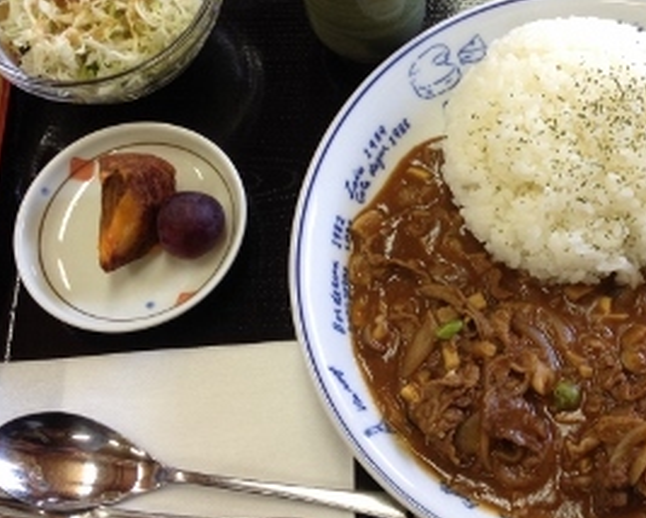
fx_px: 1225
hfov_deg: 29.0
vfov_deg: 23.8
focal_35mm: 64
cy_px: 180
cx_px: 508
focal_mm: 4.28
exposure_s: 1/30
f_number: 2.4
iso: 64
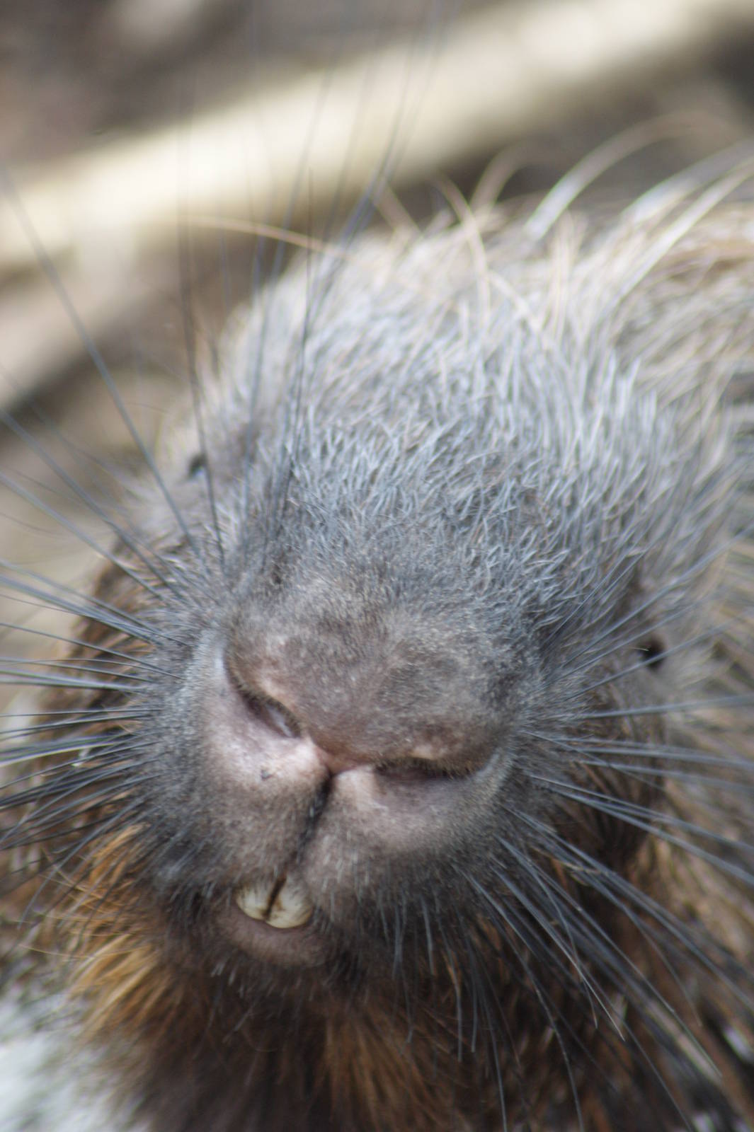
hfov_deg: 3.1
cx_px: 377
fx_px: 14152
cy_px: 566
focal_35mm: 450
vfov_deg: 4.6
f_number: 5.6
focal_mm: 300
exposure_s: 1/160
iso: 400
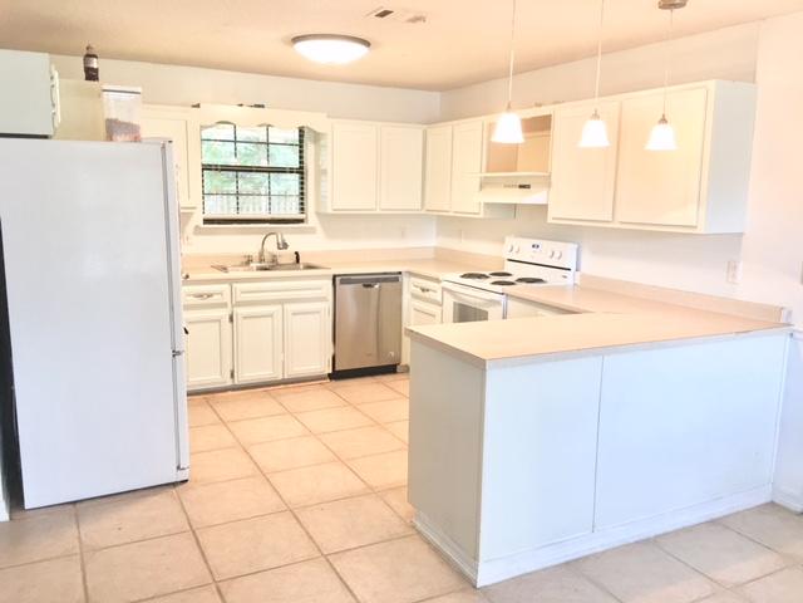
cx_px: 402
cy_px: 302
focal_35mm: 29
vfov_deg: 48.2
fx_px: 673
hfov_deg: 61.7
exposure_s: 1/15
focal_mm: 4.15
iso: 32
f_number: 2.2
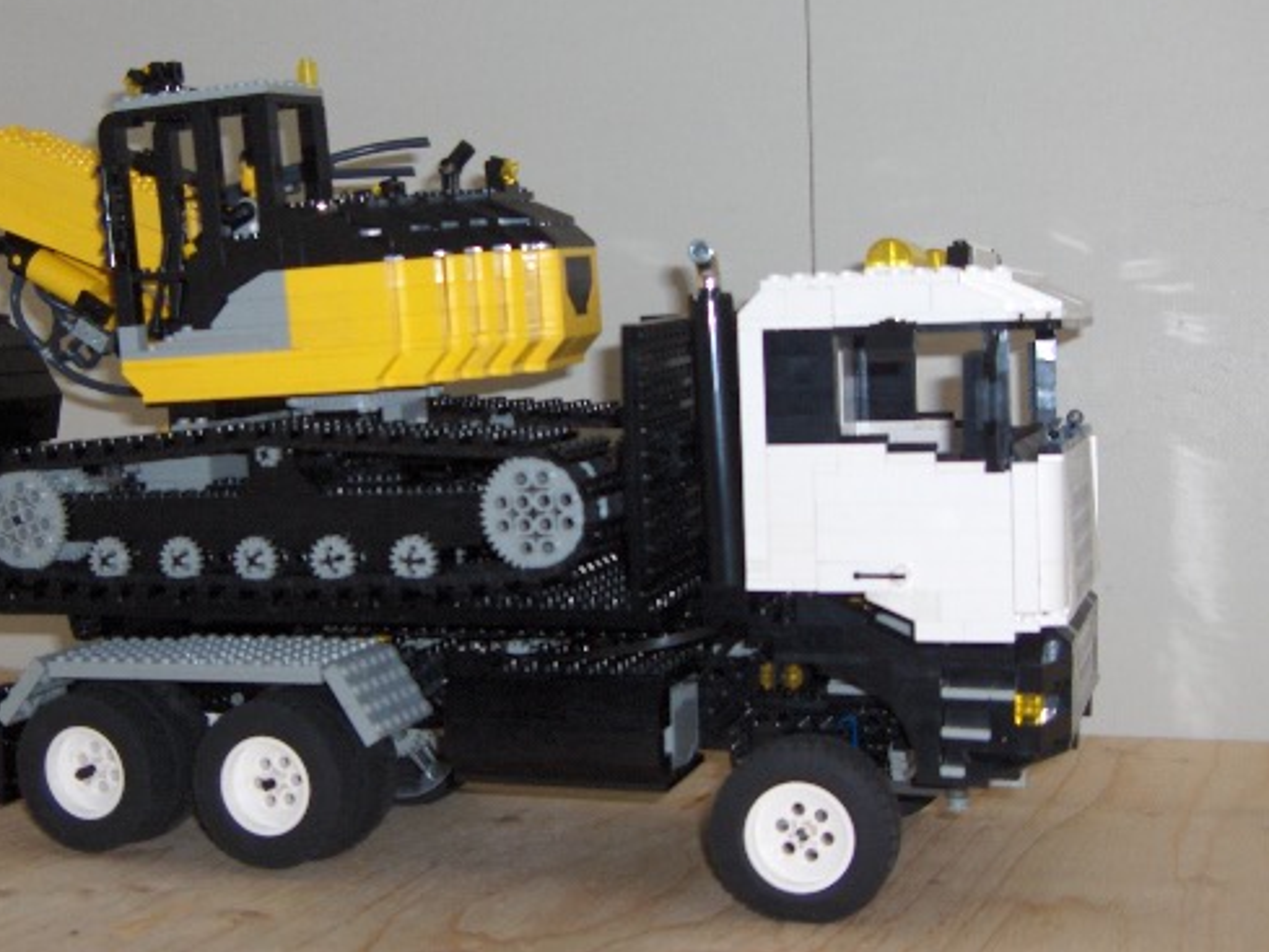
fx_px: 1870
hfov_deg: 37.4
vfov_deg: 28.5
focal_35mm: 51
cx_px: 524
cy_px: 415
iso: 100
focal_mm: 8
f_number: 2.8
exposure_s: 1/60
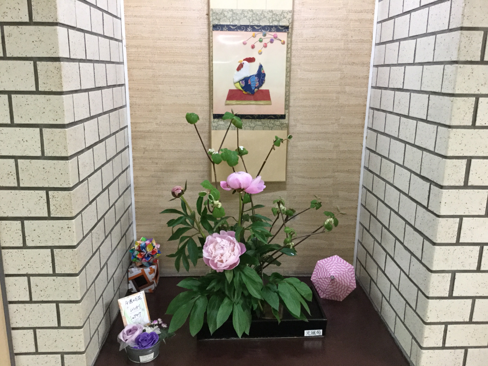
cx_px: 244
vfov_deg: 45.4
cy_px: 183
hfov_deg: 58.4
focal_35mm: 31
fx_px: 437
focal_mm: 3.3
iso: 200
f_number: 2.4
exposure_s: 1/15
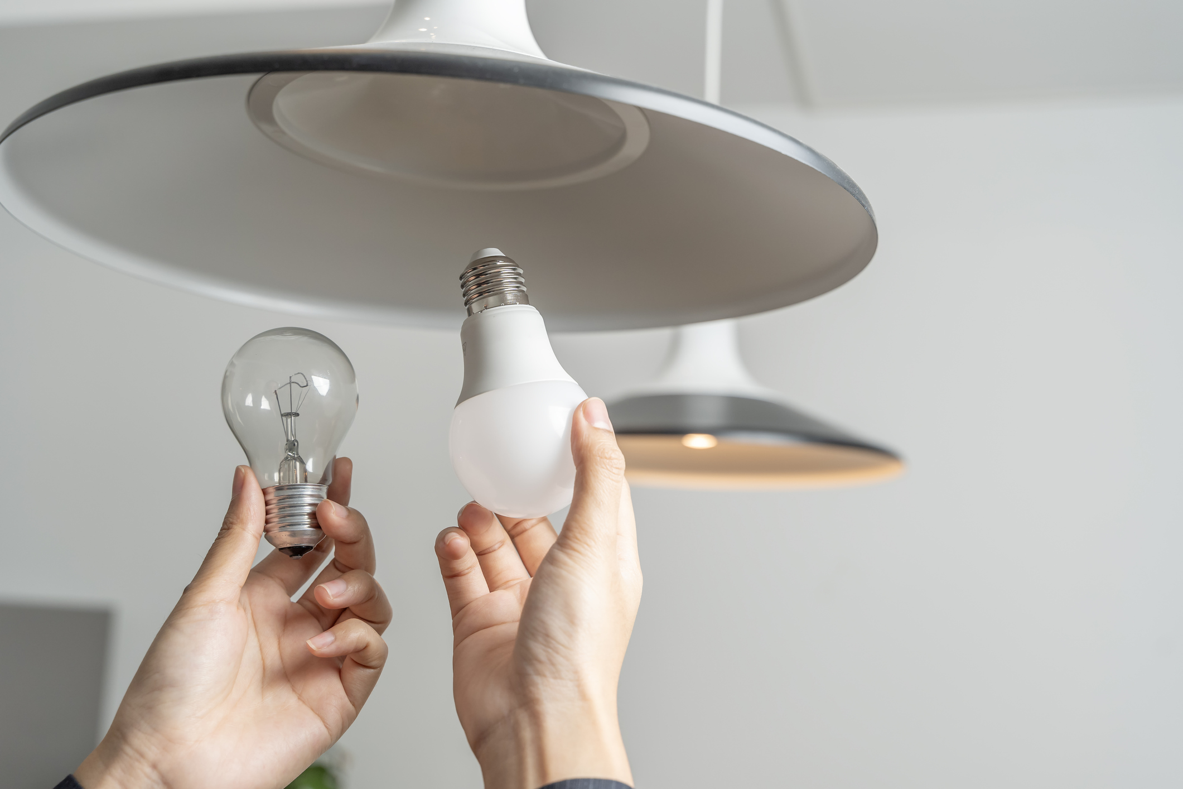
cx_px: 592
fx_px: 1413
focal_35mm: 43
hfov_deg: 45.4
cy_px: 394
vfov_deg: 31.2
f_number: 4.5
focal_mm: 43
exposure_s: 1/250
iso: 400
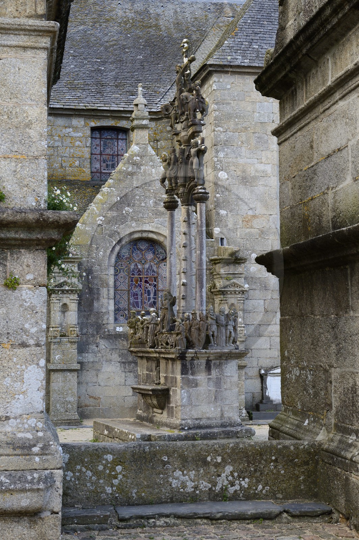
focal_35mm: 62
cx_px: 180
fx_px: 929
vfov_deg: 32.4
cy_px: 270
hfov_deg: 21.9
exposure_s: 1/100
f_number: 10
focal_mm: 62
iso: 800
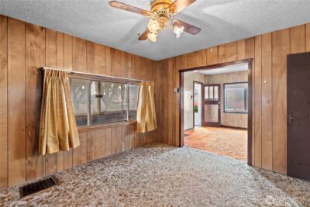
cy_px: 104
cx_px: 155
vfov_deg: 73.8
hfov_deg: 96.7
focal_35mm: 16
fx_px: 138
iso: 200
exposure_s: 1.6
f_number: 8
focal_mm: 16
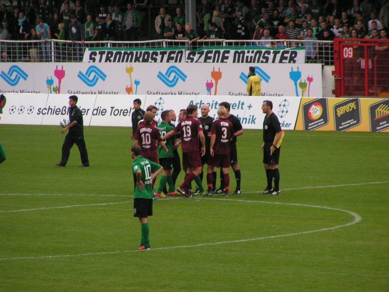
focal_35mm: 340
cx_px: 194
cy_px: 146
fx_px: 3821
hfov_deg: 5.8
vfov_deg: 4.4
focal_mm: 52
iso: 125
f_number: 3.5
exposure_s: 1/320
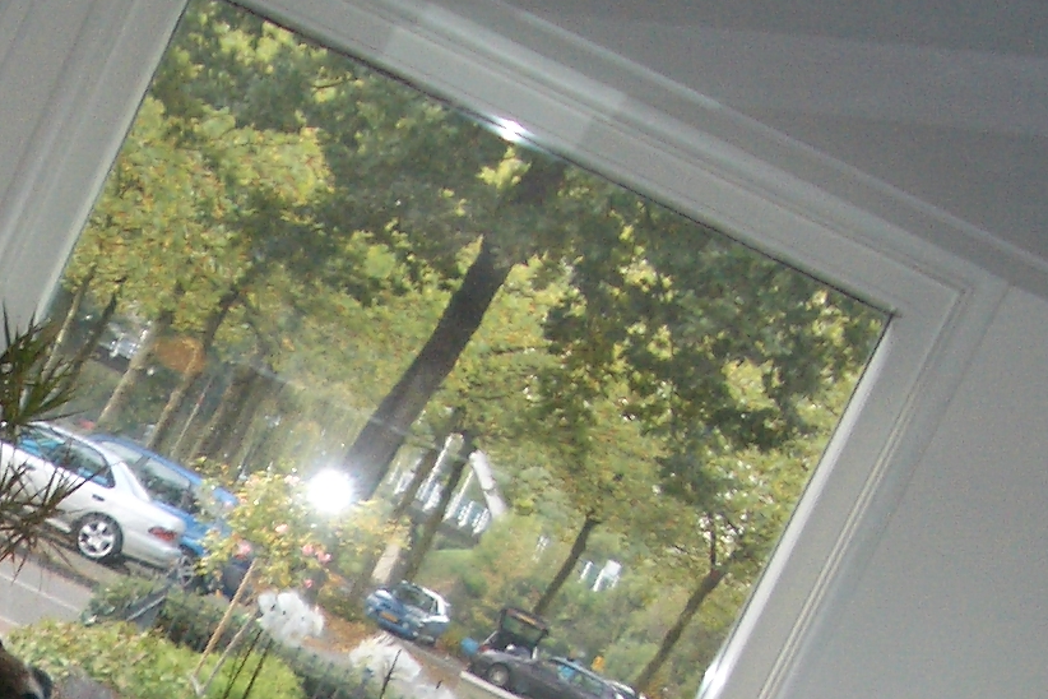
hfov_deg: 19.2
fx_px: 2969
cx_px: -122
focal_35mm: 102
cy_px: 1060
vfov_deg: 12.7
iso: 100
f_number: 2.6
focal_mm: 5.8
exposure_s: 1/60
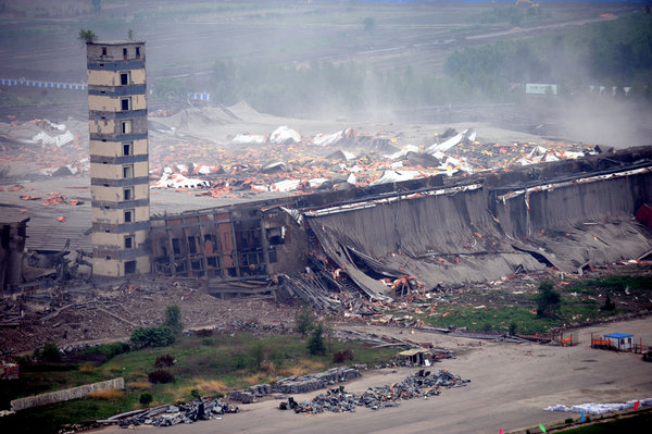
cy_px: 217
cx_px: 326
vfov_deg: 6.9
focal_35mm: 200
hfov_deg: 10.3
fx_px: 3619
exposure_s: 1/2000
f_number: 4
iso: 400
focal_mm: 200
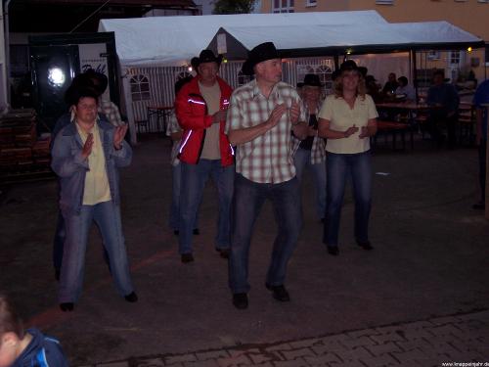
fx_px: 735
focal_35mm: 52
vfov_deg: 28.0
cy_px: 184
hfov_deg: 36.8
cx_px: 244
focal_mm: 10.7
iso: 140
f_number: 3.4
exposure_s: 1/60
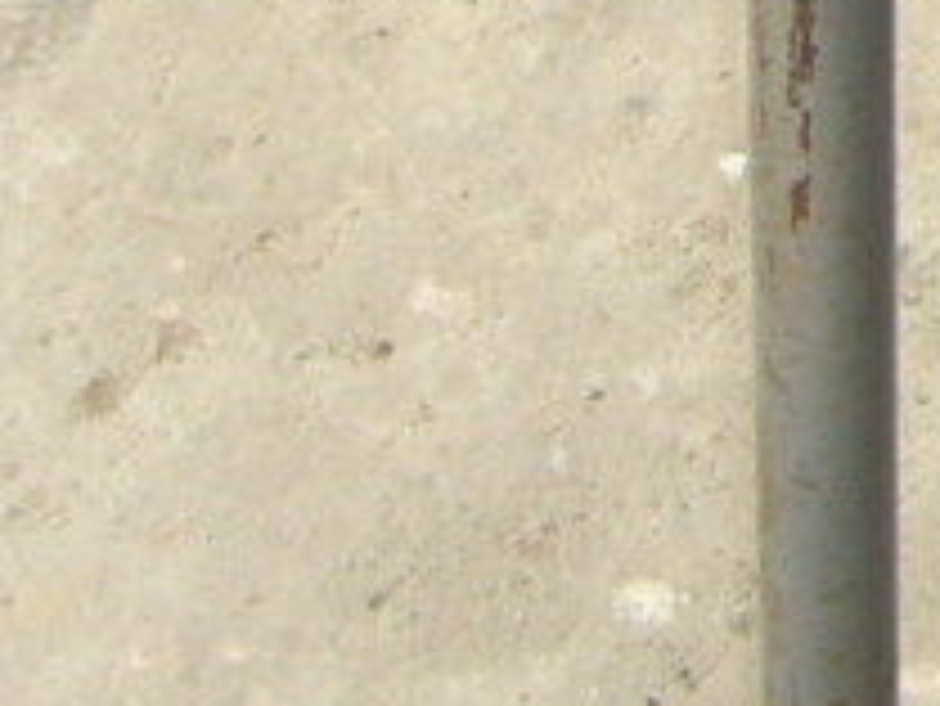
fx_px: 7282
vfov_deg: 5.4
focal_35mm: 268
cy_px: -1003
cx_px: 2267
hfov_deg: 7.0
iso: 80
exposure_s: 1/100
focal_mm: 5.8
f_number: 2.8
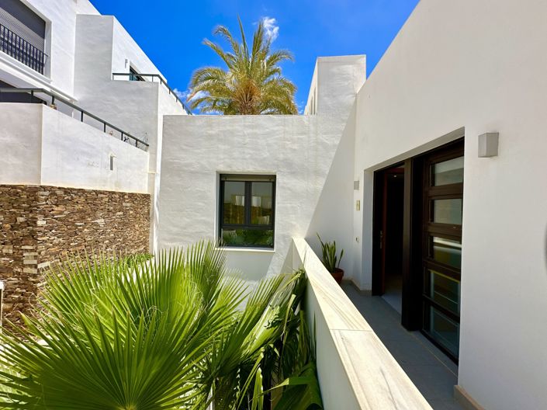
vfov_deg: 85.6
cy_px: 205
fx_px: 221
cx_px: 274
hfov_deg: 102.1
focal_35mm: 14
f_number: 2.2
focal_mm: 2.22
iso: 50
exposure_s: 1/2747
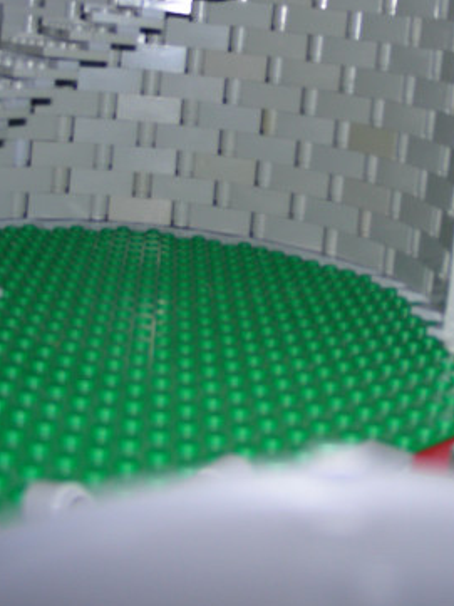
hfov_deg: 23.2
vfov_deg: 30.4
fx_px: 1103
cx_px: 293
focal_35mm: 63
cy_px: 177
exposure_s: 1/60.1
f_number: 3.5
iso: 50
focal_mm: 6.3
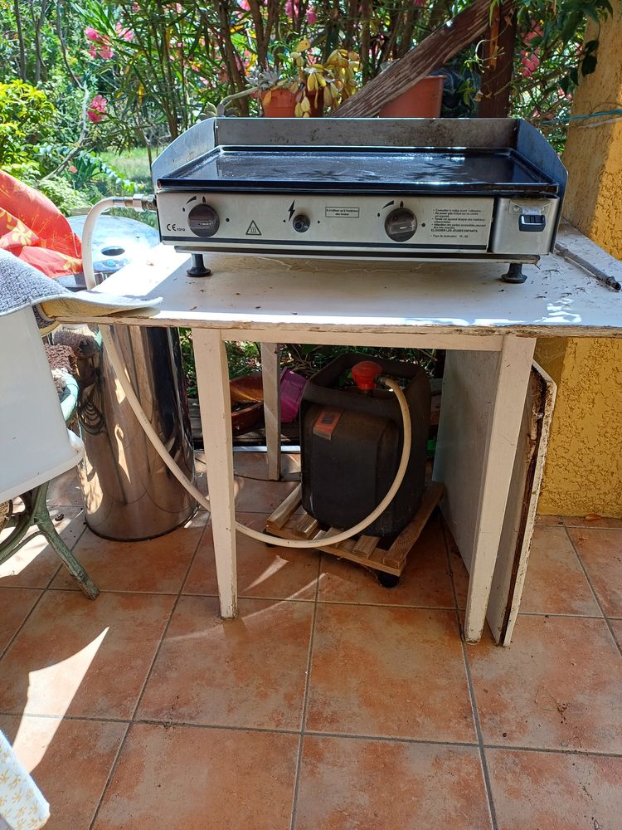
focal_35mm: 25
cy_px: 415
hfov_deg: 54.9
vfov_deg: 69.4
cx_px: 311
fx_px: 599
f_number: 1.8
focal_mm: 4.65
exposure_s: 1/256
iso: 50
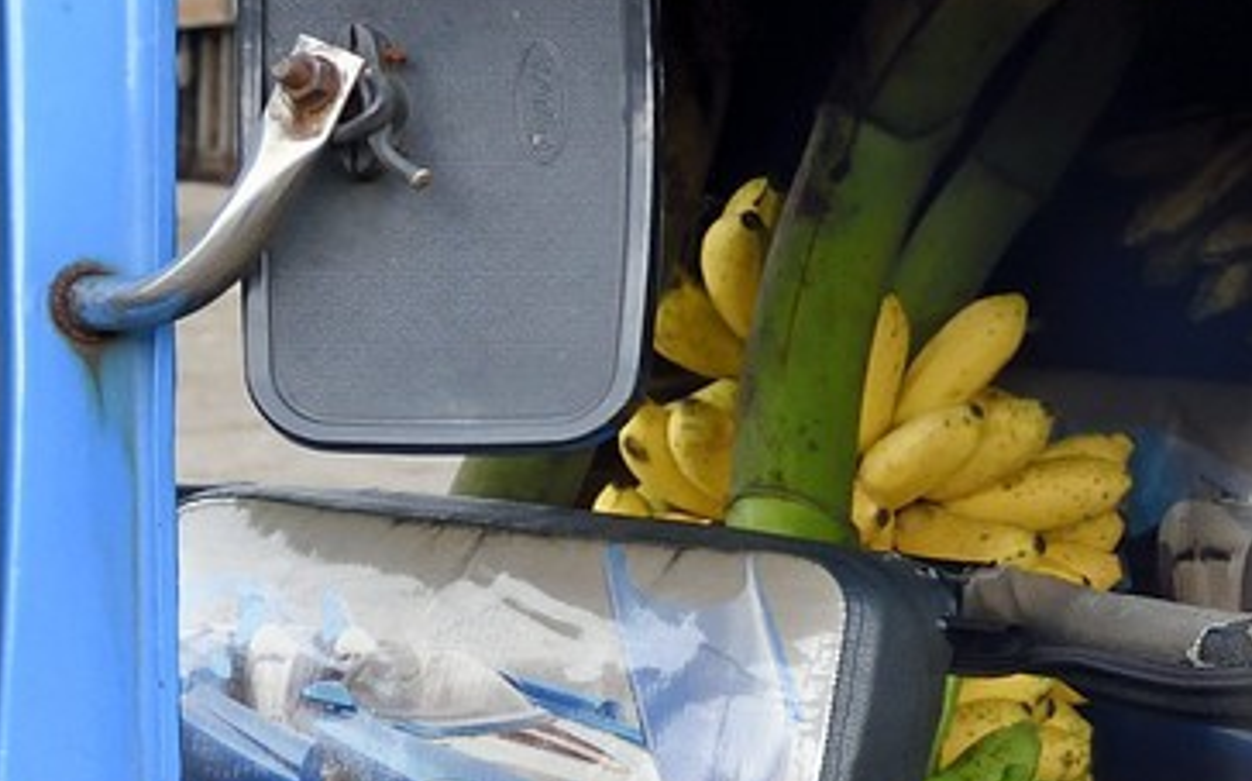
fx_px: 4740
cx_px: 2635
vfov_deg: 9.3
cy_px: 795
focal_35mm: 139
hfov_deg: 12.8
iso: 1600
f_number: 8
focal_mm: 31
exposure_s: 1/160
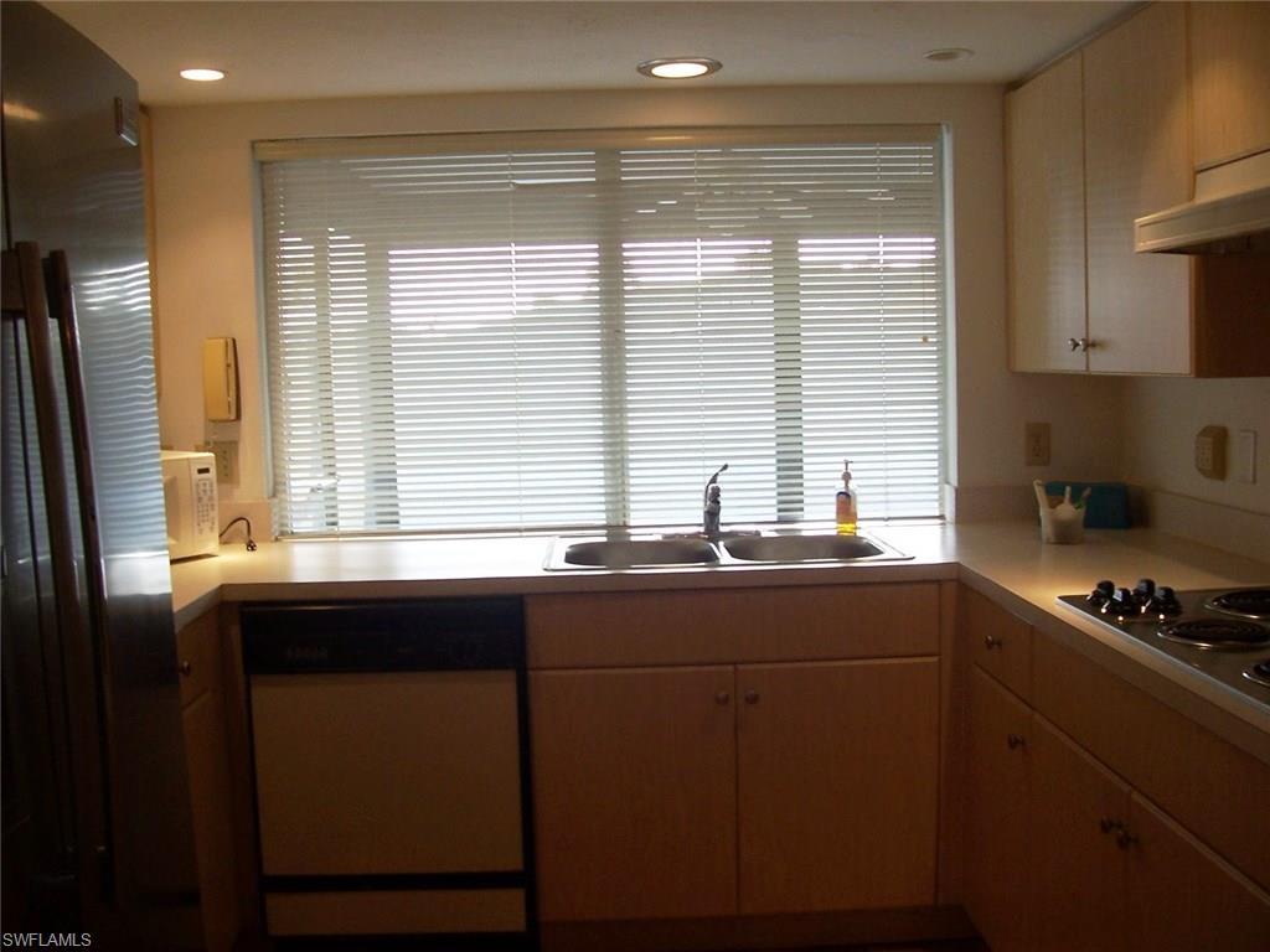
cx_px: 635
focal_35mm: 34
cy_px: 476
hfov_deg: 54.0
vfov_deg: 41.8
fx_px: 1247
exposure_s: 1/90
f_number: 2.7
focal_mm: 5.6
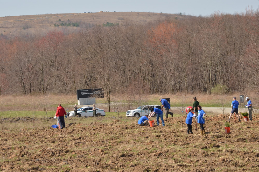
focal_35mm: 180
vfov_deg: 7.6
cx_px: 130
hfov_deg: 11.4
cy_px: 86
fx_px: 1293
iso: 320
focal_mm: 120
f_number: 18
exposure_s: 1/200
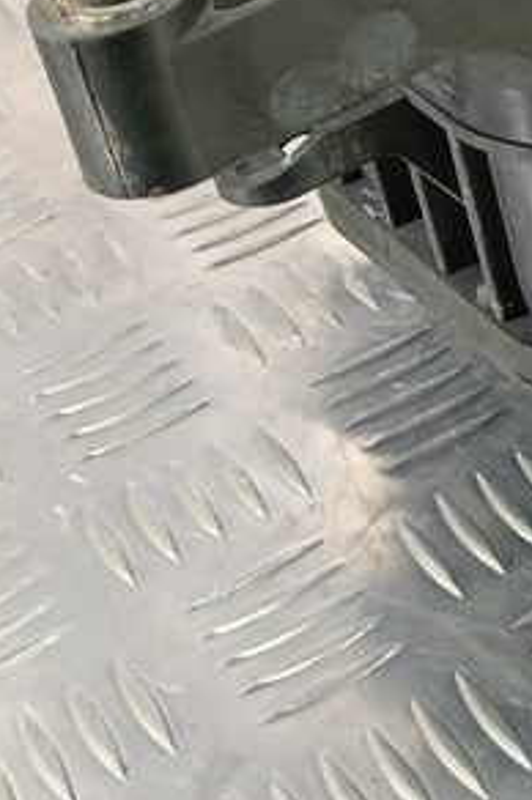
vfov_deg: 22.1
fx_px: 1866
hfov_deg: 13.5
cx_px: 1113
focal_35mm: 84
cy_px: -197
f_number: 1.6
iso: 167
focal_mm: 4.11
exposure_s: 1/33.3
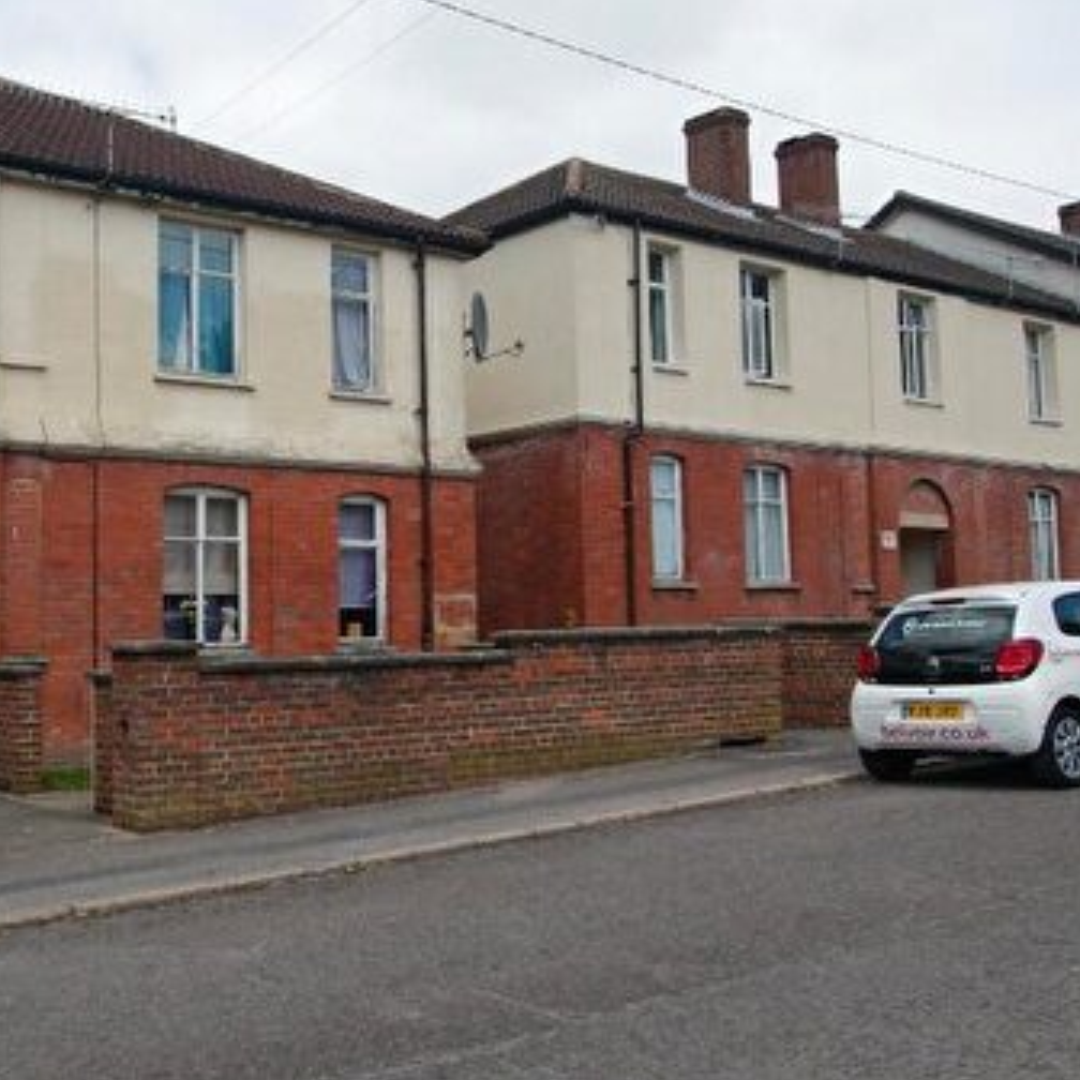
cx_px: 338
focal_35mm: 40
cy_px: 535
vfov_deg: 42.0
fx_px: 1408
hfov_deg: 41.3
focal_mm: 15
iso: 100
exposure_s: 1/640
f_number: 5
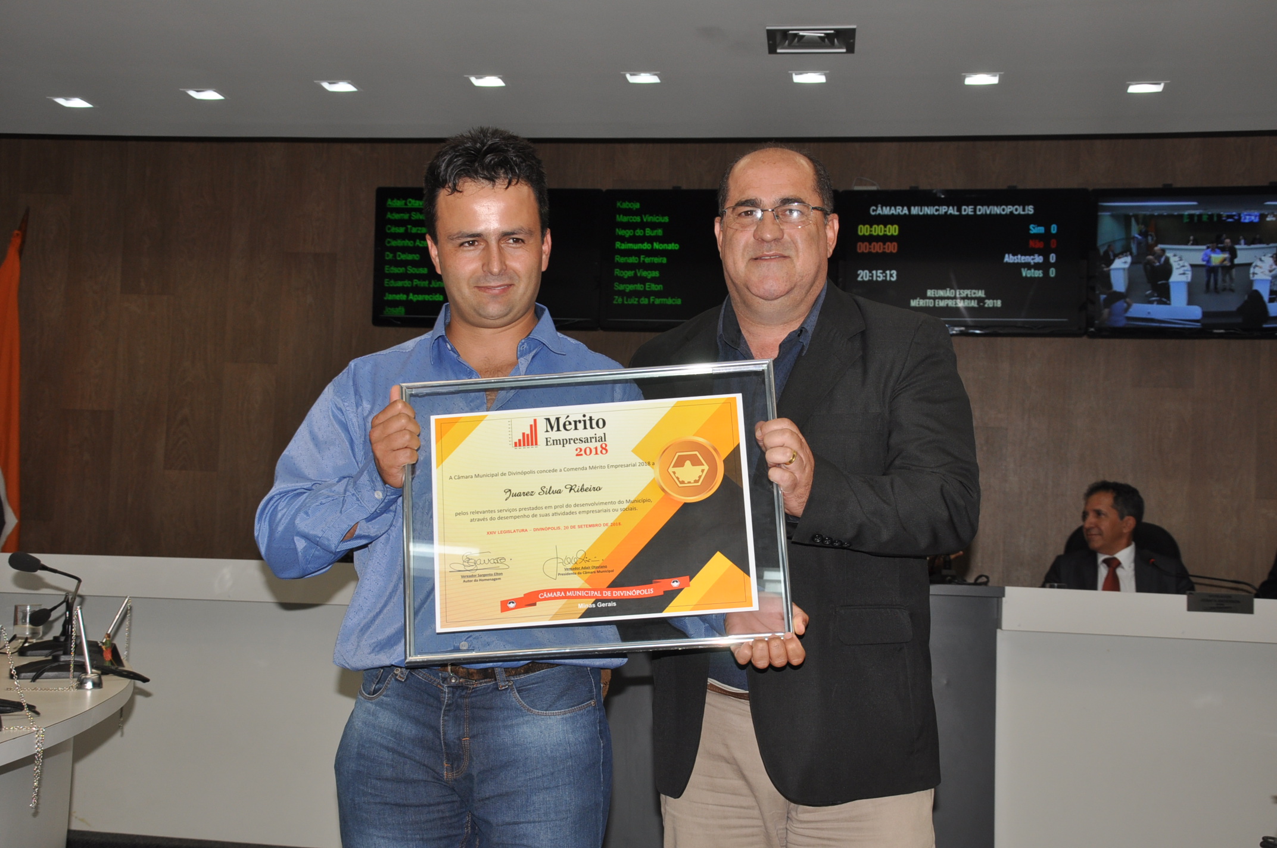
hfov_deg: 37.9
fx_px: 1860
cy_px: 424
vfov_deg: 25.7
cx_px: 638
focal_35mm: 52
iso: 320
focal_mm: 35
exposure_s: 1/125
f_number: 8
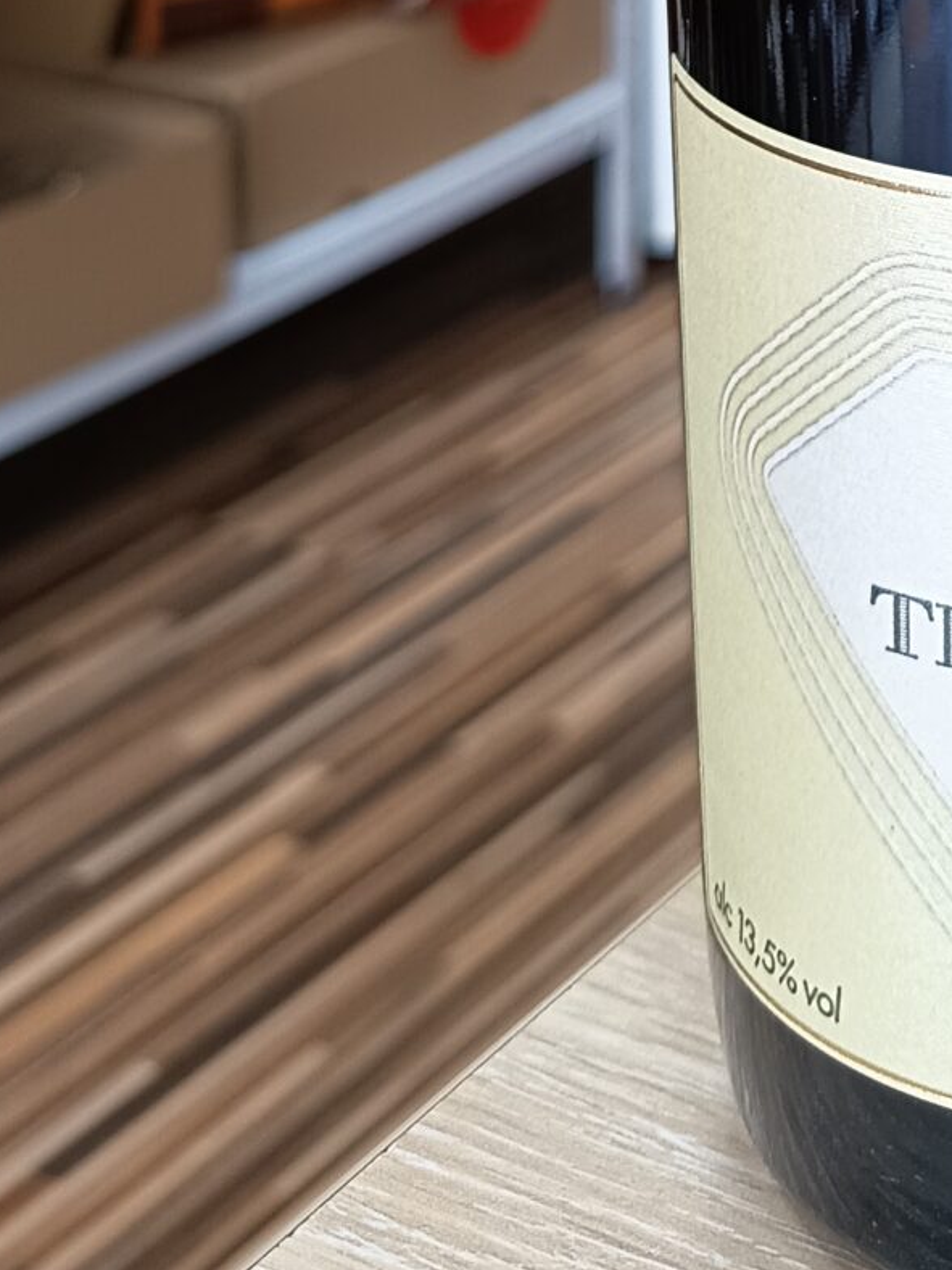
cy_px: -583
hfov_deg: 17.6
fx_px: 2860
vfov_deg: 21.4
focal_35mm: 78
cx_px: 1277
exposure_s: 1/25
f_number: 1.7
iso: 796
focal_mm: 5.27
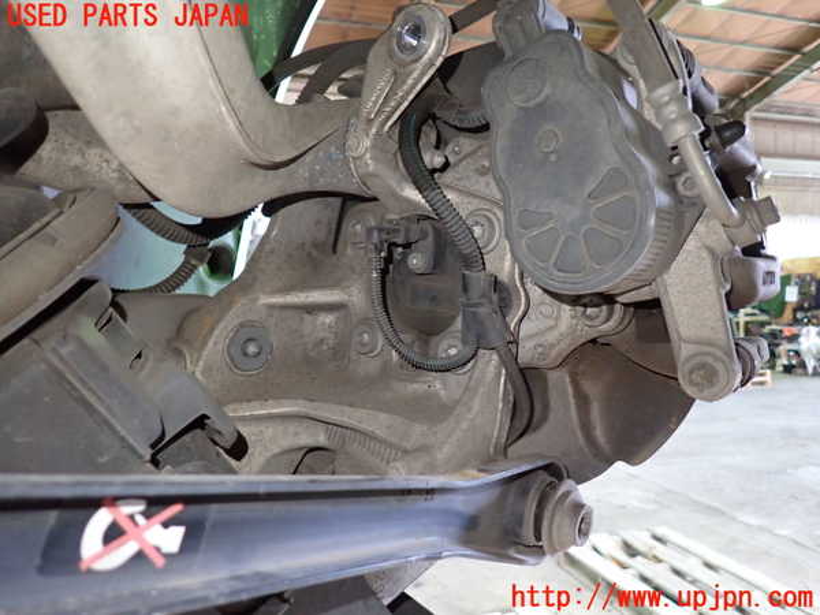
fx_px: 592
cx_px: 410
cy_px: 308
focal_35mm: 25
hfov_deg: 69.4
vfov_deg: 54.9
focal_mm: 4.5
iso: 640
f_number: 2
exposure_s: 1/30
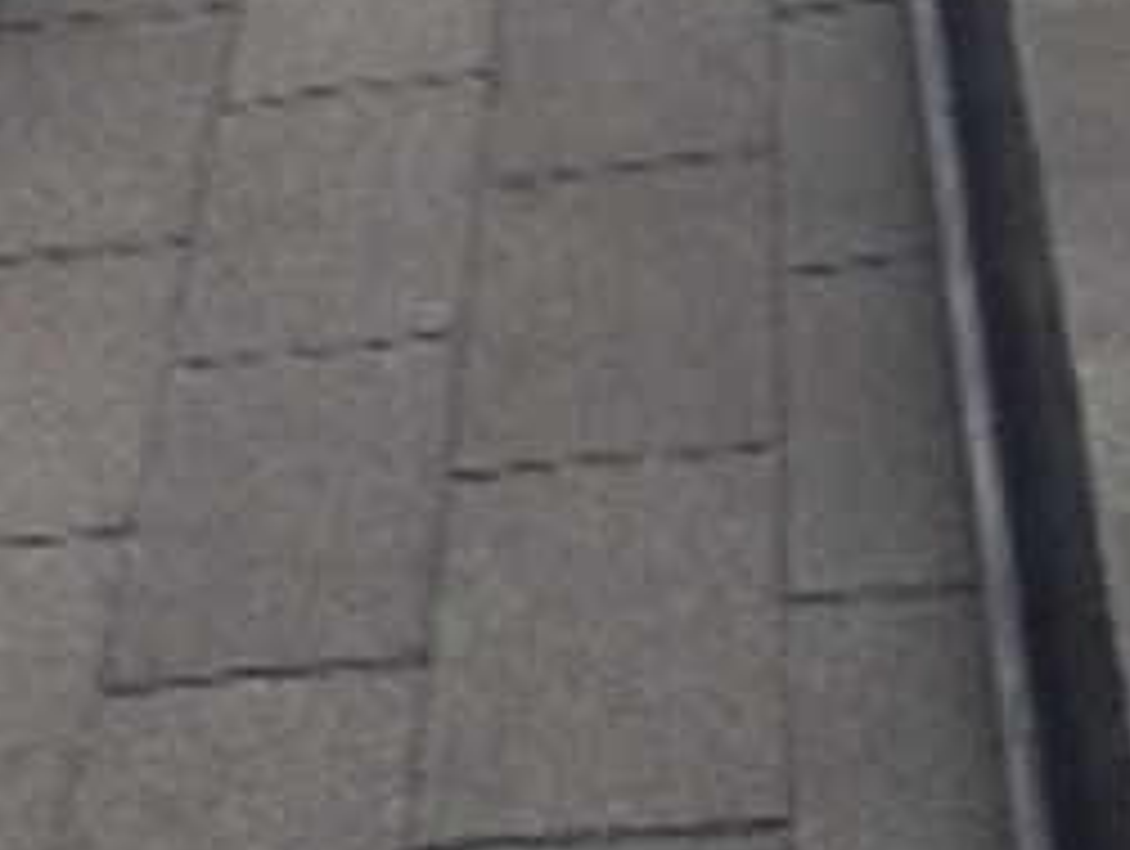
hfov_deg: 10.2
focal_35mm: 175
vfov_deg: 8.2
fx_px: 5721
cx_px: -1326
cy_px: -693
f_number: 2.4
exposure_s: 1/433
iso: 50
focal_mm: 4.12
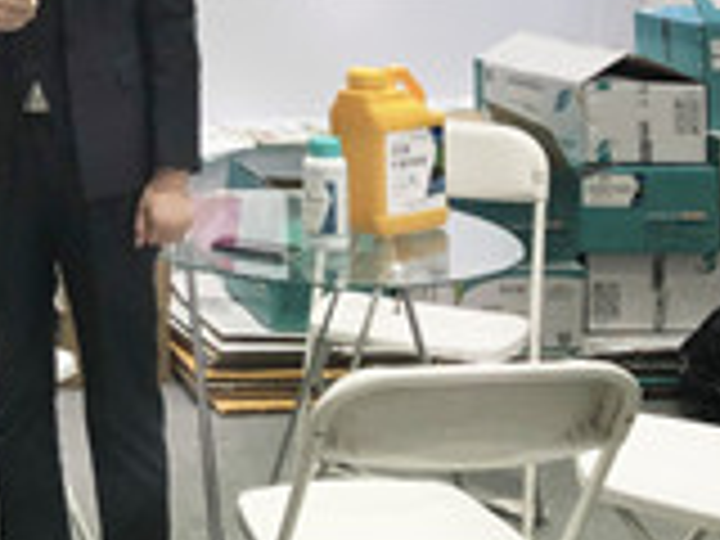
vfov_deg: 16.2
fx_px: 1747
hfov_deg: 20.7
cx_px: -274
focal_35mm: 84
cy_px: -252
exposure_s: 1/33
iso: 40
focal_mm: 4
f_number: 1.8
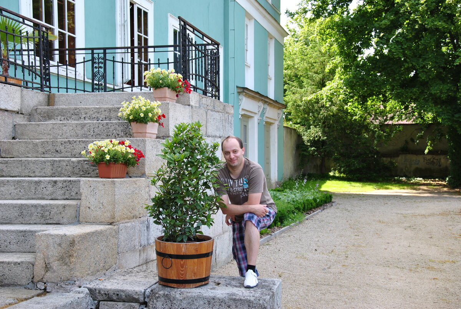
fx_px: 674
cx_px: 230
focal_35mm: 52
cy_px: 154
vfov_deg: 25.9
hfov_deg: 37.8
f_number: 8
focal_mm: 35
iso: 200
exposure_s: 1/100
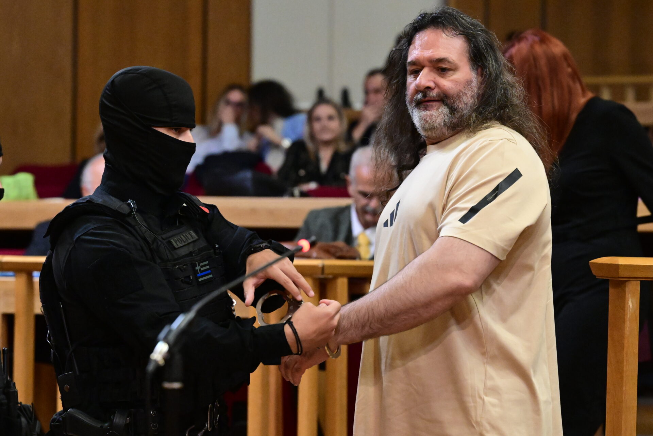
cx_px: 326
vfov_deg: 9.9
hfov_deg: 14.9
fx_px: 2503
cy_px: 218
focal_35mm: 138
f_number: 3.5
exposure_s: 1/200
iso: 8000
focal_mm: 92
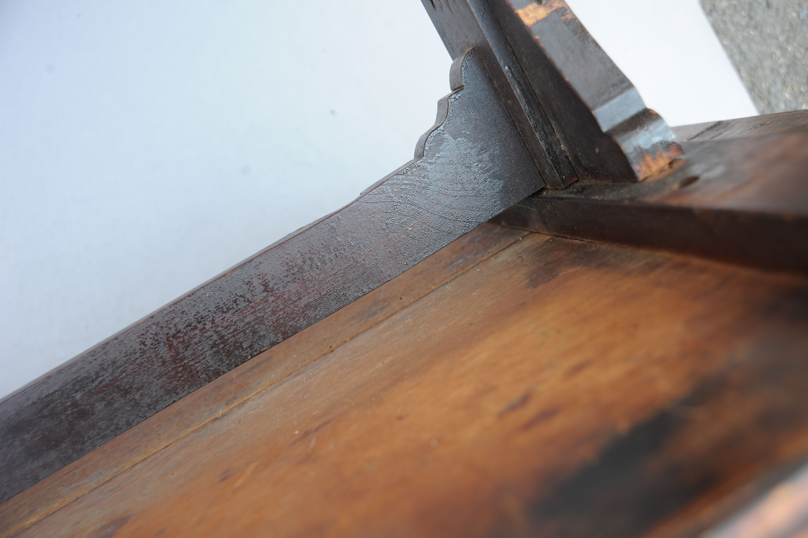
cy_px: 269
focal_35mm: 35
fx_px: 785
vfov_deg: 37.8
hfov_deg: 54.5
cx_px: 404
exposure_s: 1/50
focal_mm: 35
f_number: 4.5
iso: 200
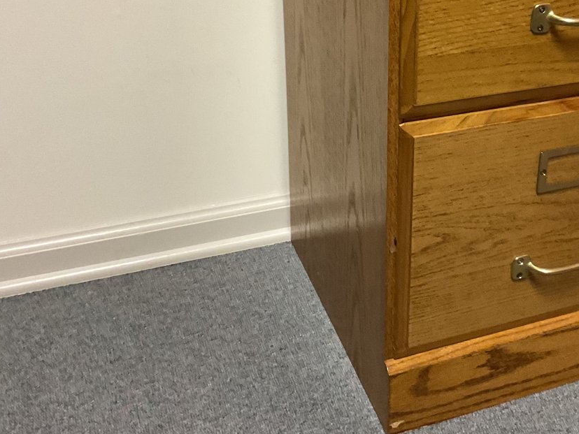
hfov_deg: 35.1
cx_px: 458
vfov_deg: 27.1
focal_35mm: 53
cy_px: 104
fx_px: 886
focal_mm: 3
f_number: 1.8
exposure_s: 1/60
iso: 250
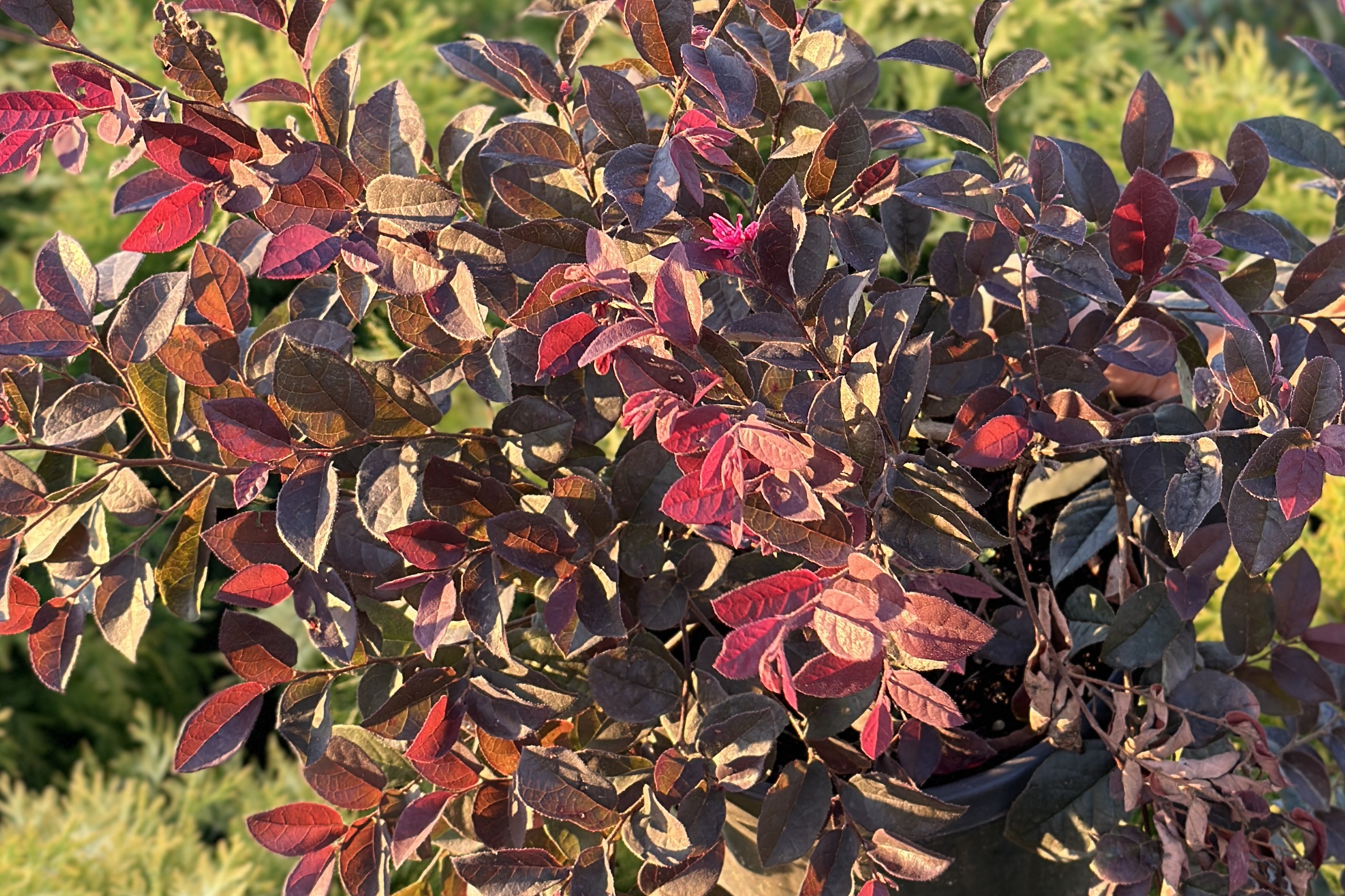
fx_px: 2988
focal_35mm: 80
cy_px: 170
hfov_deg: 25.4
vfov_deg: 16.9
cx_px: 739
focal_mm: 6.86
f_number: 1.78
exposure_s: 1/171
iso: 100
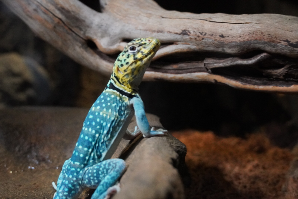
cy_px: 100
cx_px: 149
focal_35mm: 70
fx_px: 584
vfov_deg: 19.4
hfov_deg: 28.6
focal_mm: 47
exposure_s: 1/30
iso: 6400
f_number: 5
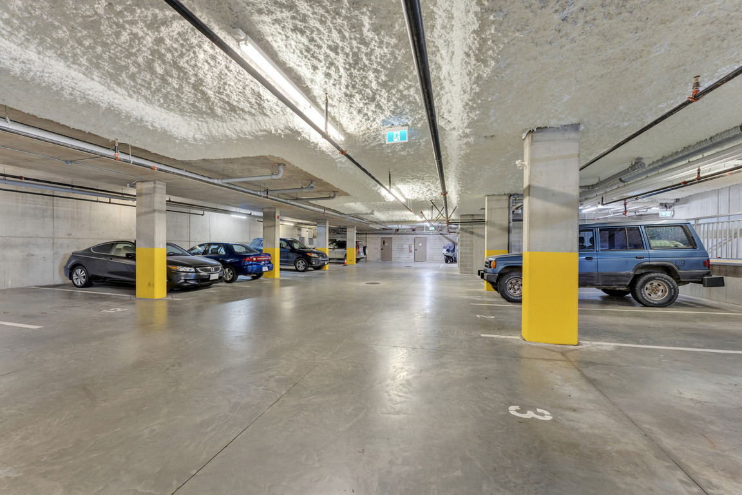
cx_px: 371
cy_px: 248
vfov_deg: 81.2
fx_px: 289
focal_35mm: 14
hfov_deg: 104.3
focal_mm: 14
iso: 400
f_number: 8
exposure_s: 1/3.33
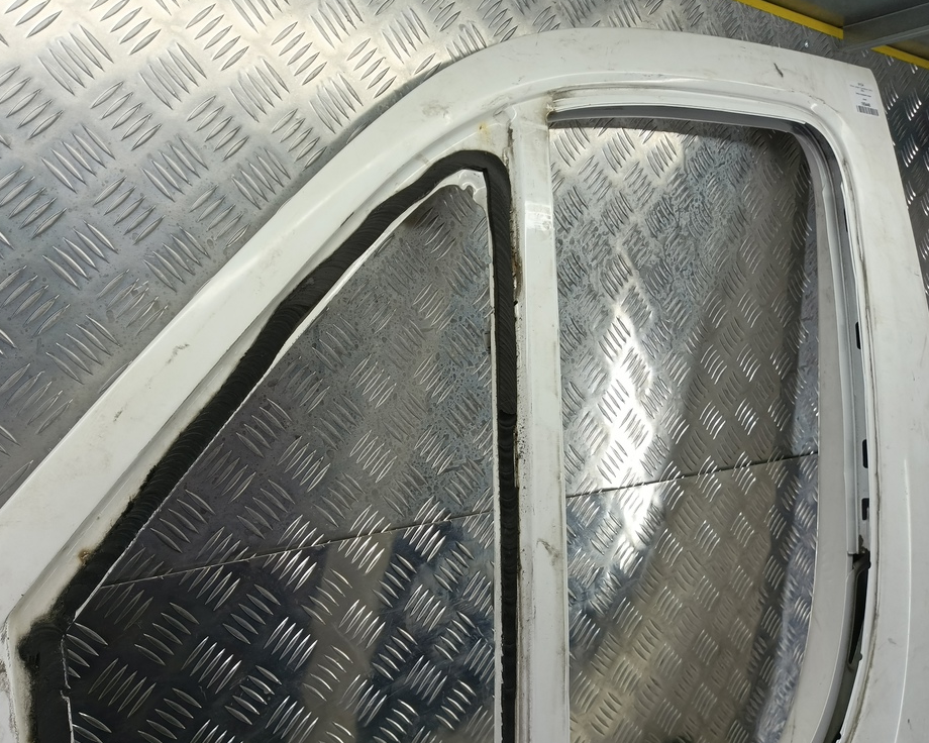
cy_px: 377
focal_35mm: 25
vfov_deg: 56.8
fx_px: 687
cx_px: 413
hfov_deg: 67.9
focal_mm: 4.11
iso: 99
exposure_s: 1/100
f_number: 1.6
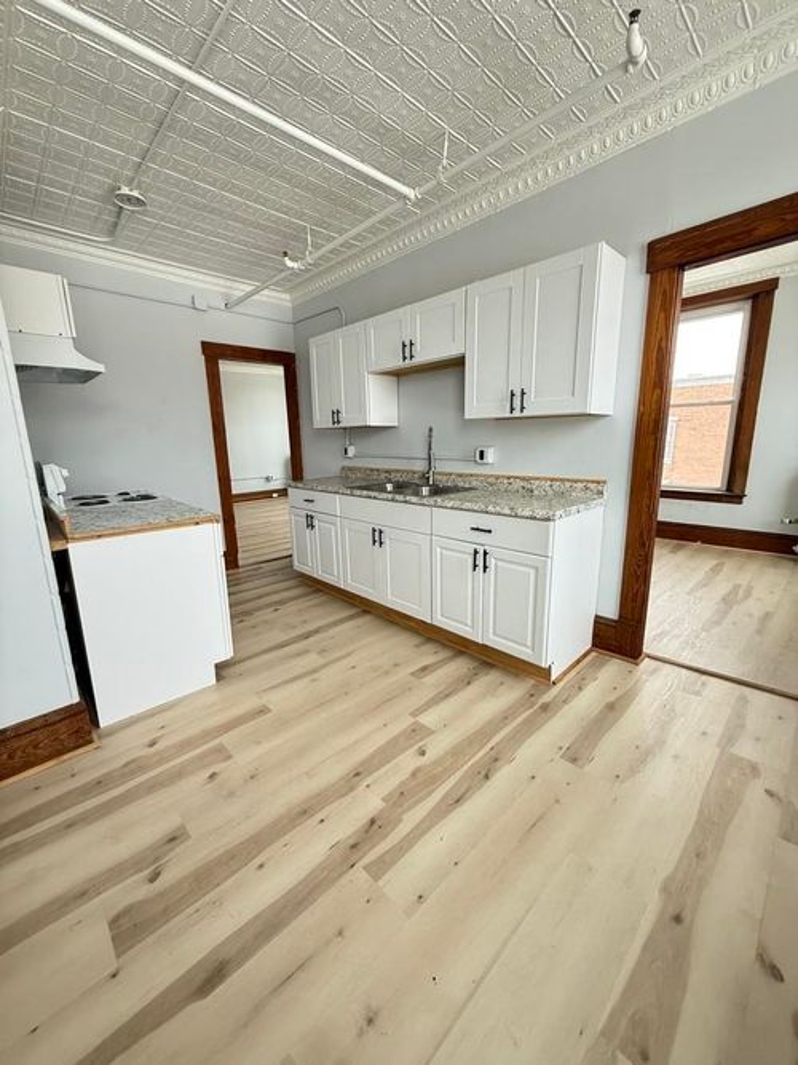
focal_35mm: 14
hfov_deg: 85.7
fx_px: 430
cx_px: 399
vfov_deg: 102.1
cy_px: 532
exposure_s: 1/99
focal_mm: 2.22
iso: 125
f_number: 2.2
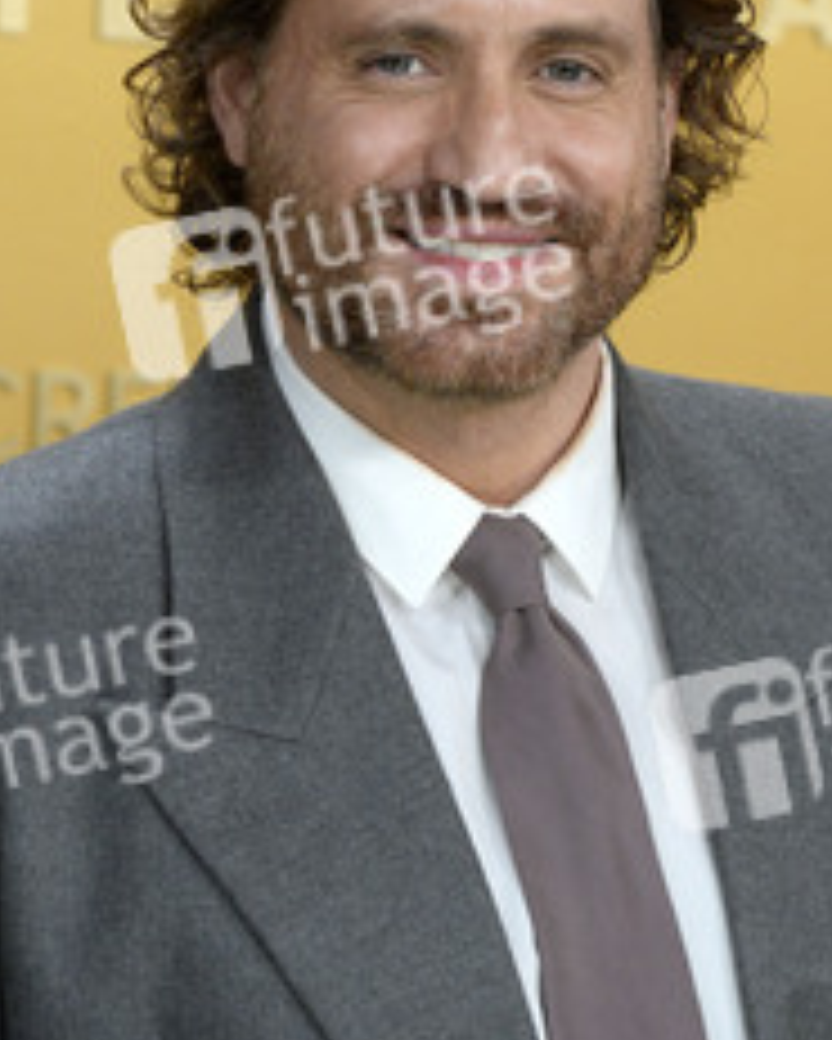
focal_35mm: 268
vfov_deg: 7.2
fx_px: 8244
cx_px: 474
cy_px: 500
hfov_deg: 5.8
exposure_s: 1/250
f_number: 6.3
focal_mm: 165
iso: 2500
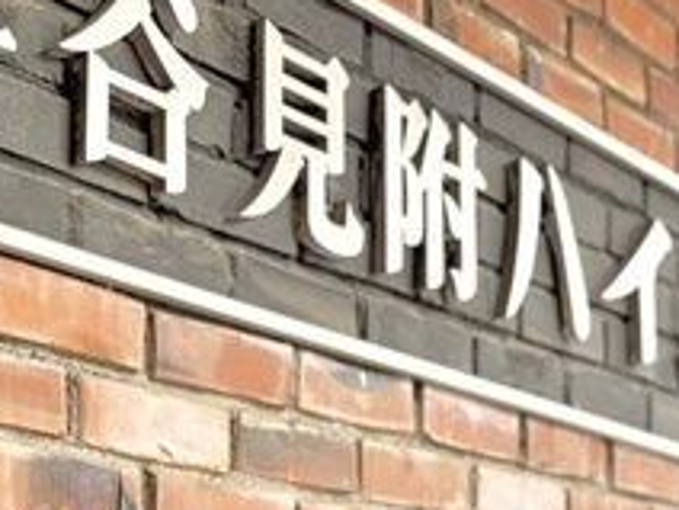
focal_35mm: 92
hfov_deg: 21.1
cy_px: 585
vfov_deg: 15.6
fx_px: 1805
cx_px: 154
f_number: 1.6
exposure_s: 1/126
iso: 80
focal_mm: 5.96
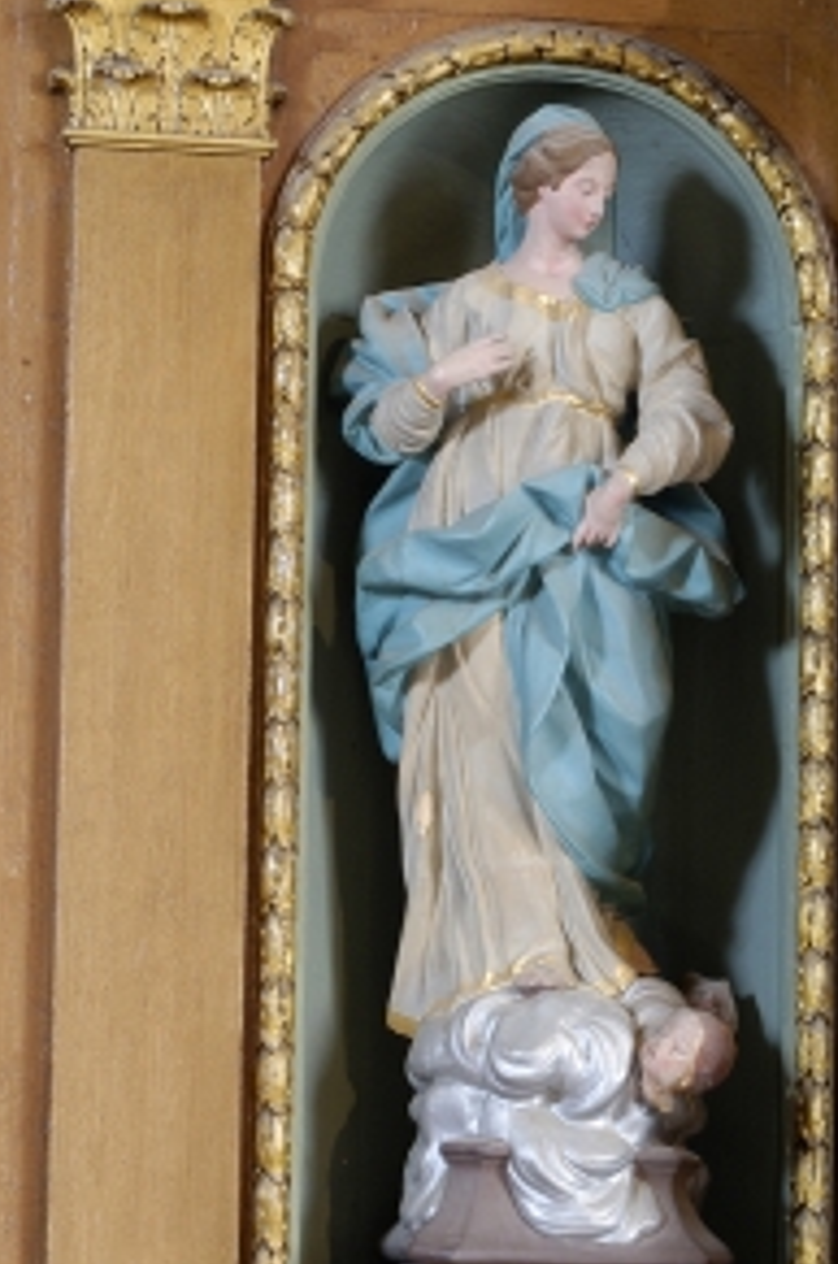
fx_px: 4165
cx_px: 643
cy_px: 817
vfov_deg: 17.2
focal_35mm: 119
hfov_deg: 11.5
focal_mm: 45
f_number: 16
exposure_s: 3
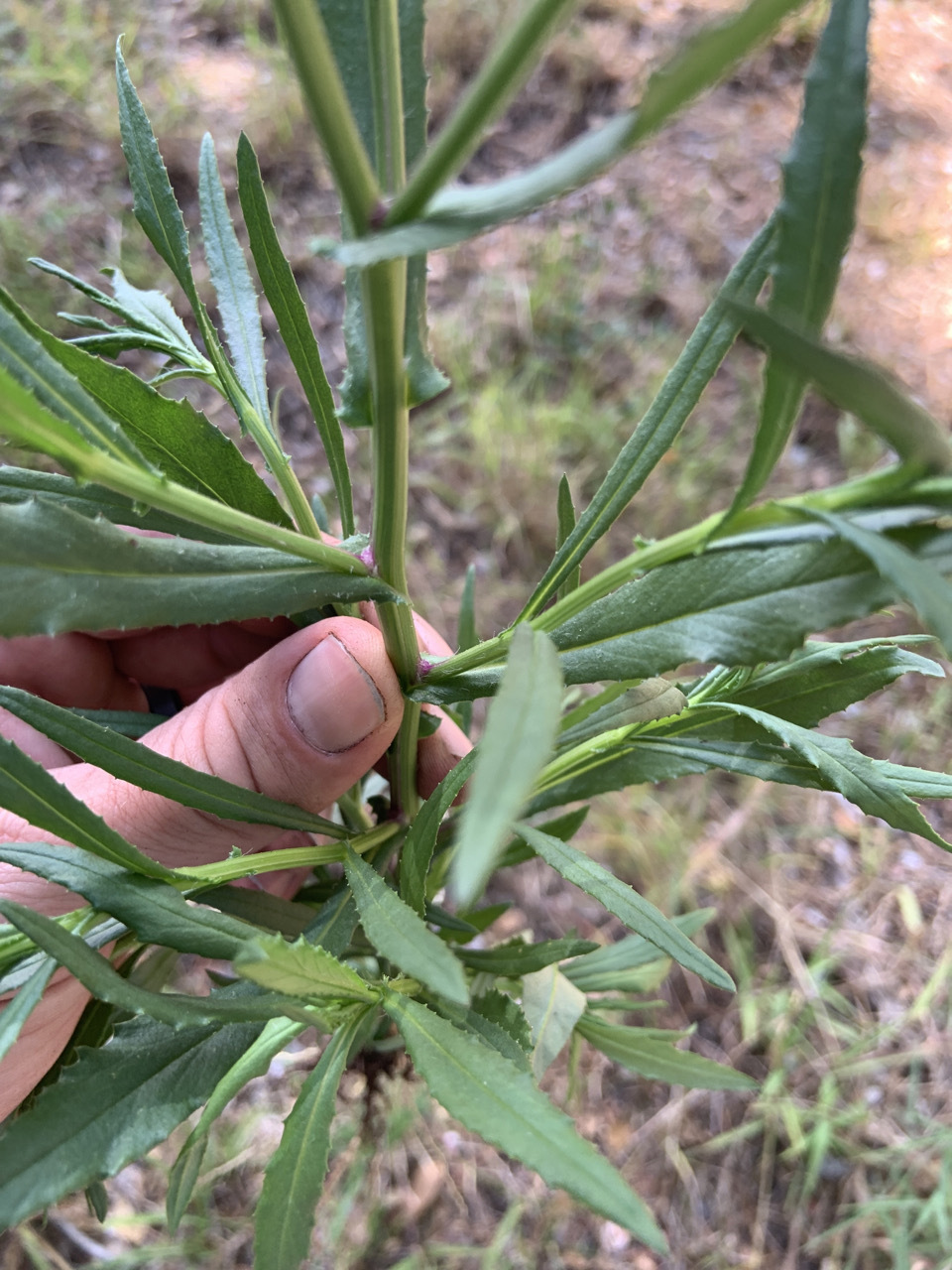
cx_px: 476
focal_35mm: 26
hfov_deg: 53.1
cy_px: 635
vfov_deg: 67.3
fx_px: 953
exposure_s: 1/121
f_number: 1.8
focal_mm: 4.25
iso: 32
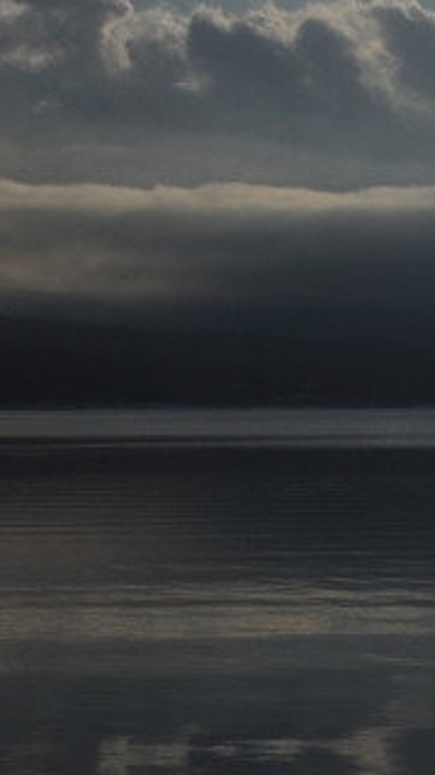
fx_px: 2589
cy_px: 366
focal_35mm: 126
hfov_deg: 8.9
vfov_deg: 17.0
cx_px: 970
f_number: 18
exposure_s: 1/2500
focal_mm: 32
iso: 200
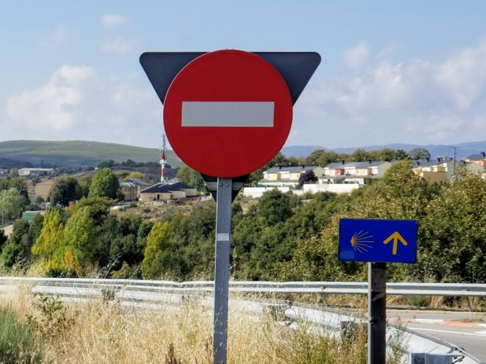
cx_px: 25
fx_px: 1558
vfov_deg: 13.3
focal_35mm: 111
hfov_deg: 17.4
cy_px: 282
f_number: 2.4
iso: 25
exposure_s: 1/760
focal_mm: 6
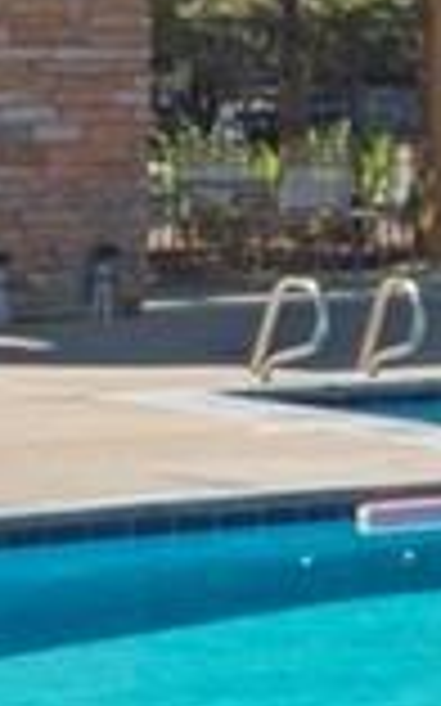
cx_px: 2439
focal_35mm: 239
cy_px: -103
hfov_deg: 4.5
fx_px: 4600
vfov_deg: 8.7
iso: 400
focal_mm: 23
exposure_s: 1/1250
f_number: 8
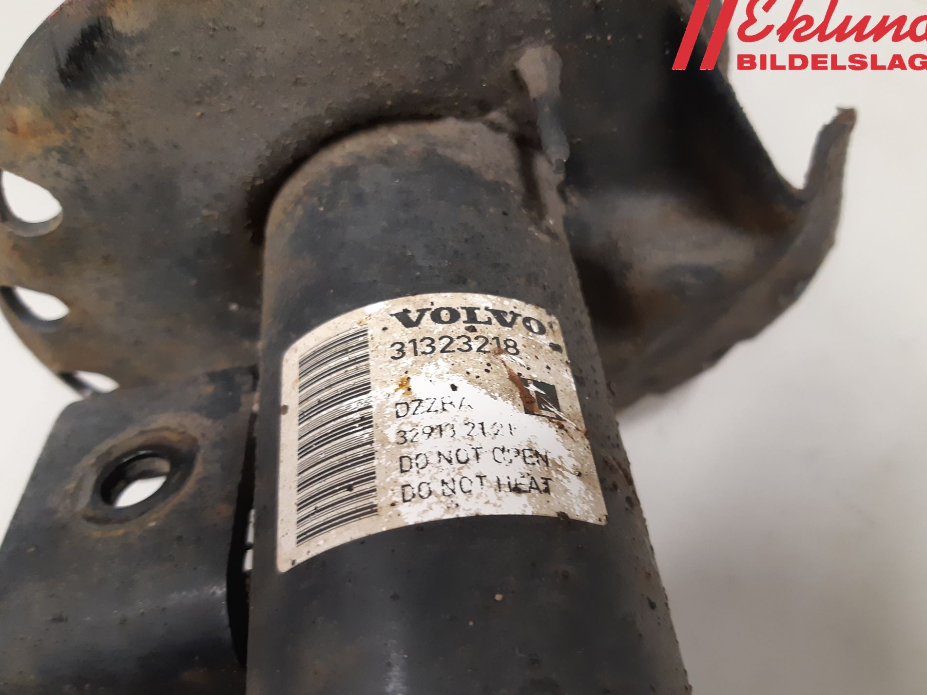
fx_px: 750
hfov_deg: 63.4
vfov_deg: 49.7
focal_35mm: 28
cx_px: 472
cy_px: 362
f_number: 1.7
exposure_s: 1/33
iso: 200
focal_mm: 3.93
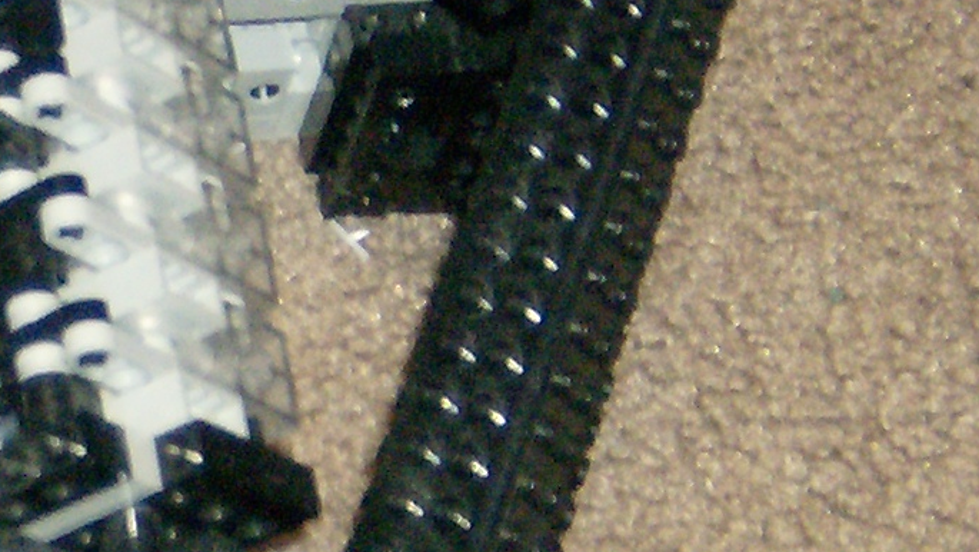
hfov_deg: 13.0
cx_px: -236
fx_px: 4181
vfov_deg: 7.5
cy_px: 491
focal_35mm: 161
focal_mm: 6
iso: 200
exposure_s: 1/60
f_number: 2.8
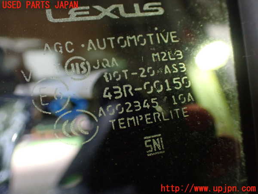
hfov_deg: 49.0
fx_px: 283
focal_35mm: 38
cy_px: 97
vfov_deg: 37.7
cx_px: 129
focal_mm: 6.83
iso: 1000
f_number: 2.7
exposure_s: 1/40
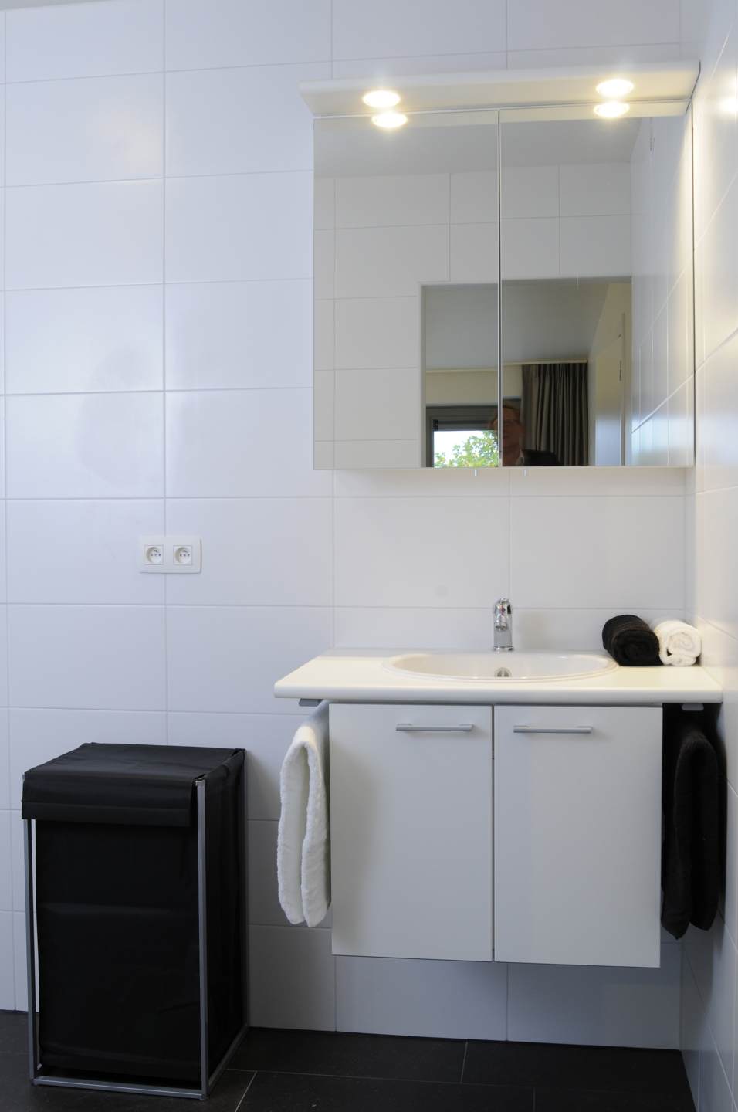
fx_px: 1110
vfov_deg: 53.2
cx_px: 369
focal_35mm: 36
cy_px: 556
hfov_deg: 36.8
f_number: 11
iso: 200
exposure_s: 1/2
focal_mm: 24
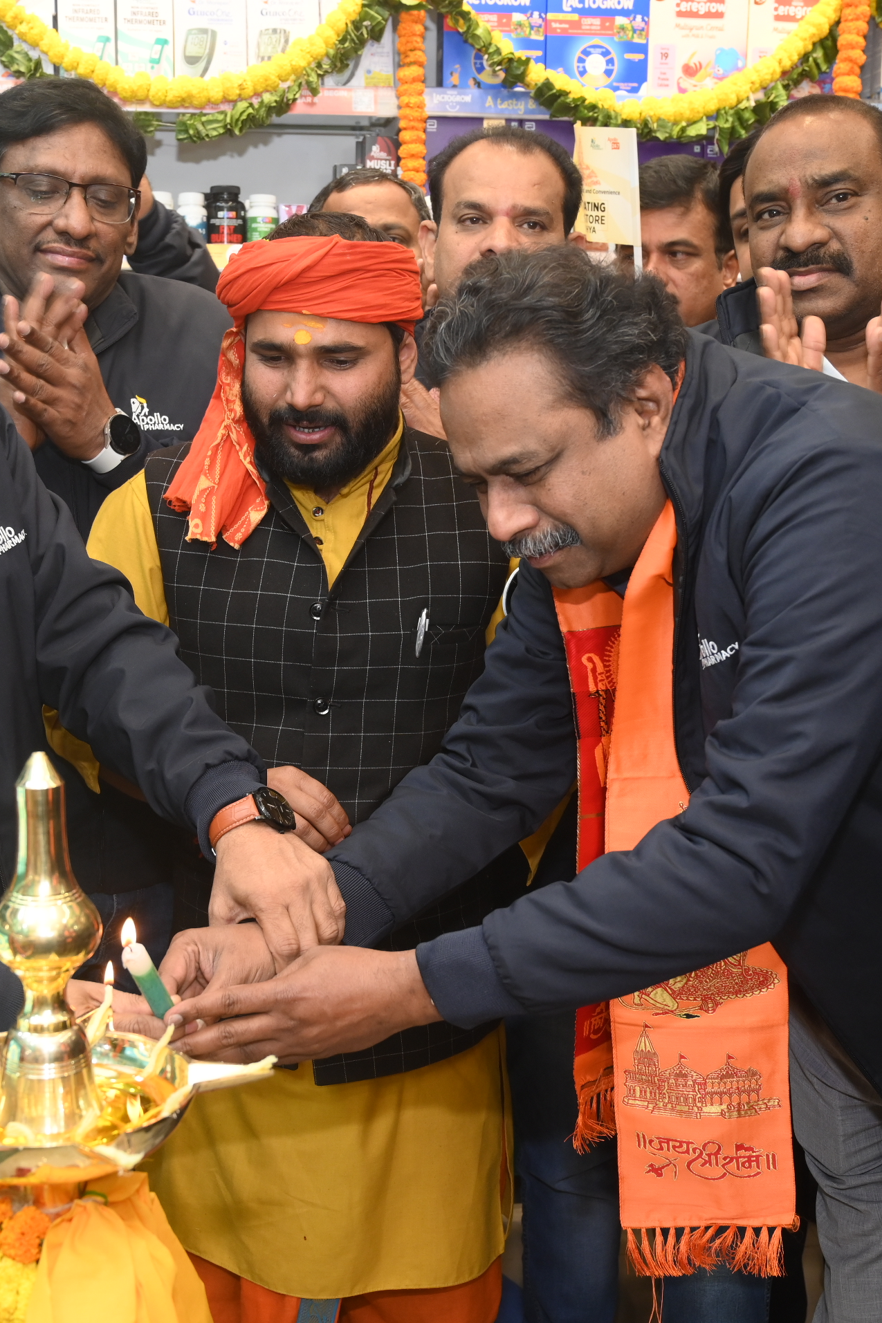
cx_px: 394
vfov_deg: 39.8
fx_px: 1830
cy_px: 682
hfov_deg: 27.1
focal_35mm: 50
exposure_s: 1/160
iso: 1000
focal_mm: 31.5
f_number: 5
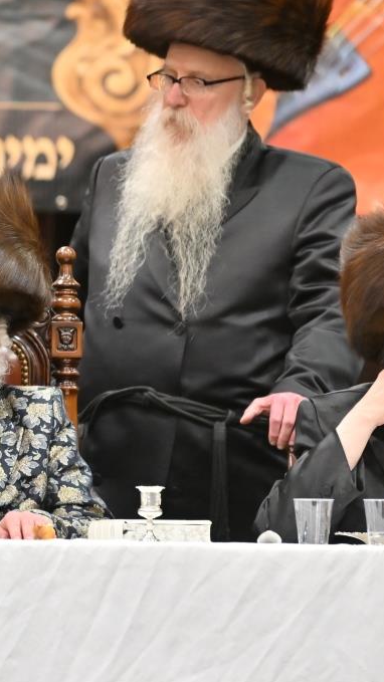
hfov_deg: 2.6
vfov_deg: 4.6
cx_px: -100
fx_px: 8579
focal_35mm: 474
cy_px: 340
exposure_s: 1/400
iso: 500
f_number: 2.8
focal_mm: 200
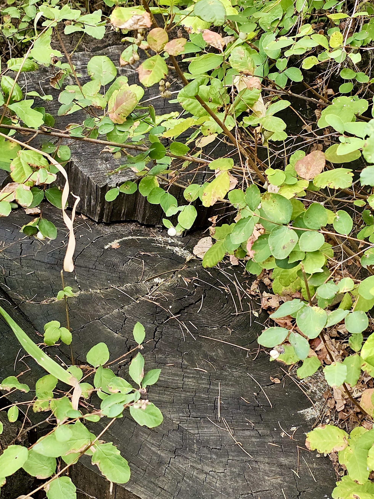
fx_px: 504
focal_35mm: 35
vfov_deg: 51.8
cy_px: 327
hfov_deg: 40.7
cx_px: 185
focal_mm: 6.3
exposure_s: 1/60
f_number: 1.7
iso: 16
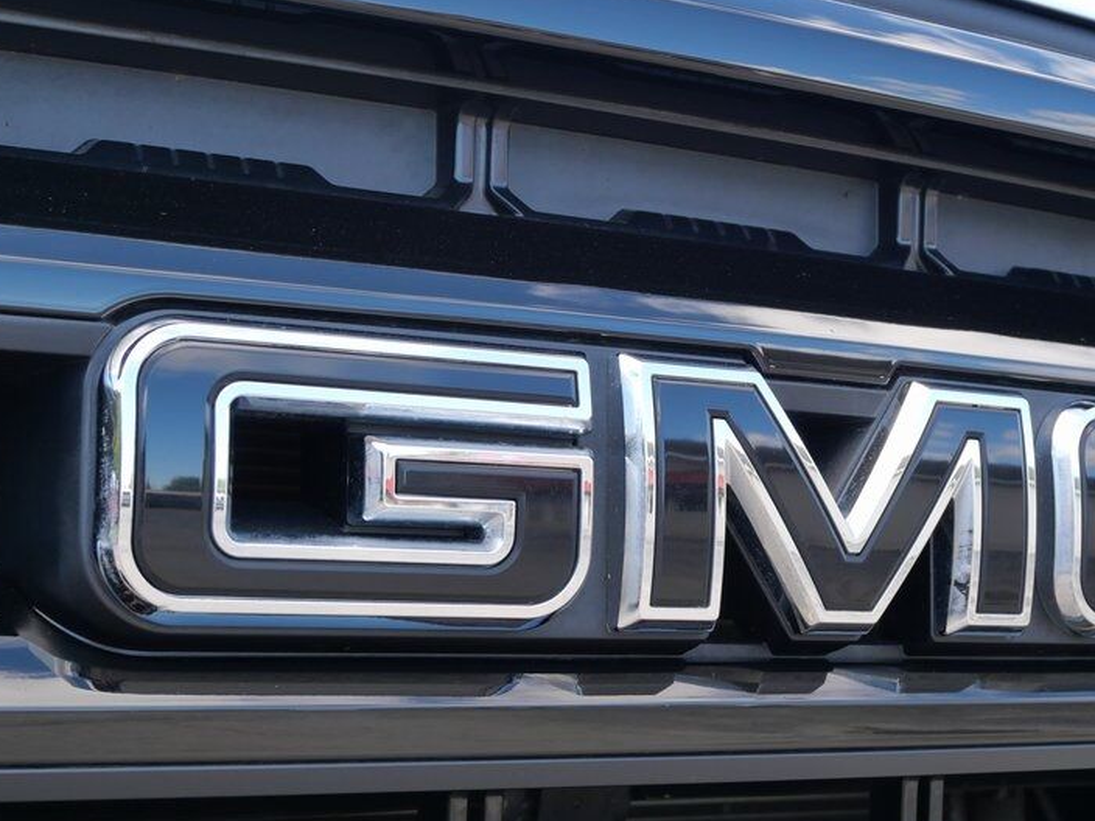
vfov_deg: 22.9
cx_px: 649
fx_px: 2024
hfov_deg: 30.2
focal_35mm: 64
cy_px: 487
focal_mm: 22
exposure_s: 1/125
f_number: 4.9
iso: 200
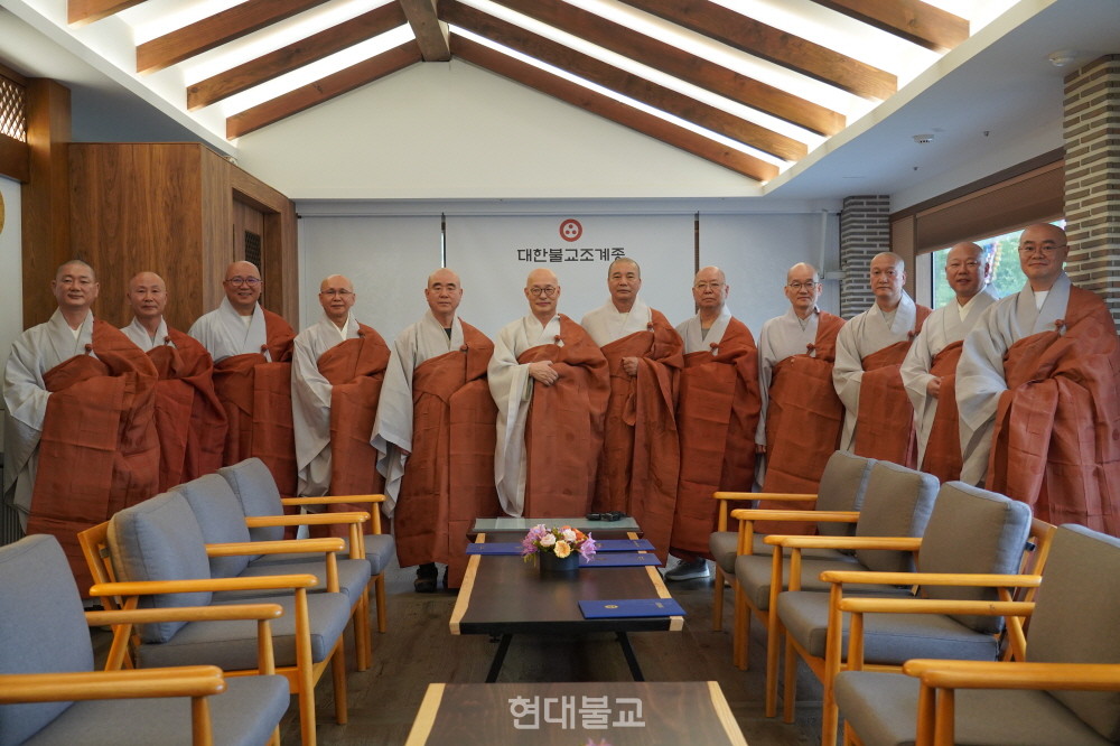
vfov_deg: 35.9
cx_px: 560
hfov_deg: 51.9
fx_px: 1151
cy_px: 373
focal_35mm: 37
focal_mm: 37
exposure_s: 1/160
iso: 2500
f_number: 4
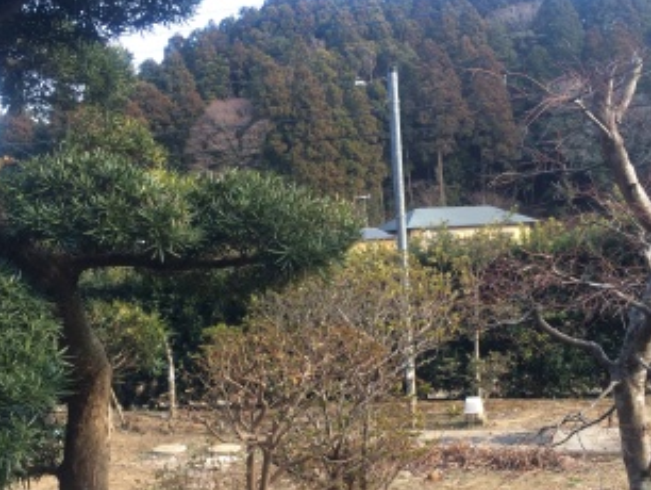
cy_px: 353
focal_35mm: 49
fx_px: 922
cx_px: 311
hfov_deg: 38.9
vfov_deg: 29.4
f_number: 2.2
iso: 40
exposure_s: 1/120
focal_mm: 4.12
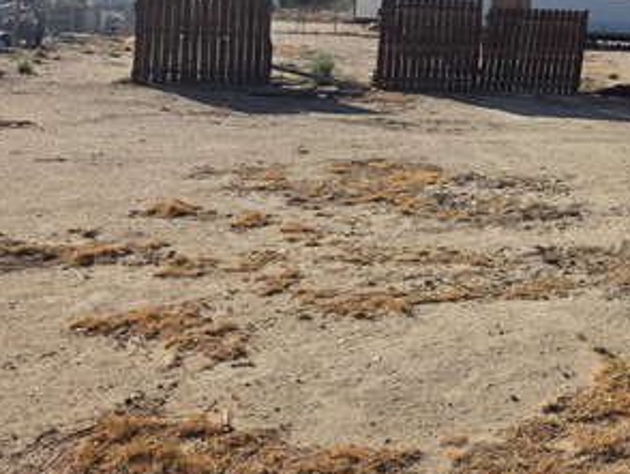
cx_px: 643
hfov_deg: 34.4
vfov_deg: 27.8
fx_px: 911
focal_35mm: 50
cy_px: 26
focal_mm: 6.3
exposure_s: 1/7944
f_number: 1.7
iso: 80
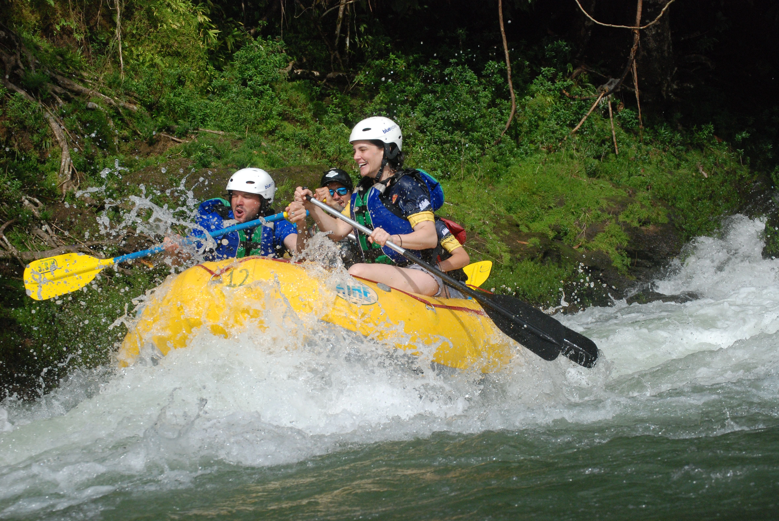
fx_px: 2145
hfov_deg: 20.6
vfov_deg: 13.9
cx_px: 390
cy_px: 260
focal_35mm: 99
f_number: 8
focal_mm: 66
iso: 640
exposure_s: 1/2000
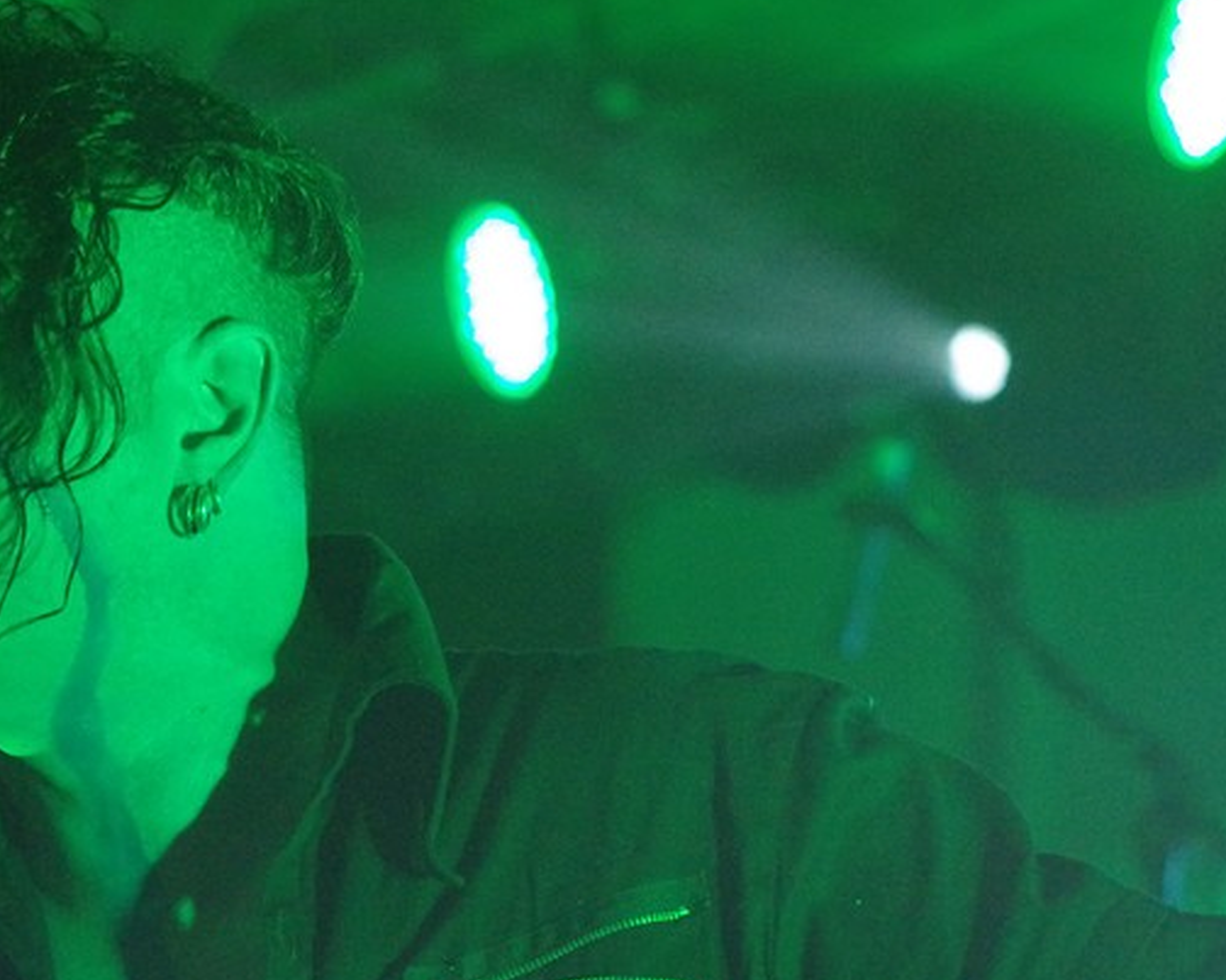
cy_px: 536
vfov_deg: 12.2
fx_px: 4570
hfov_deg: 15.2
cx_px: 193
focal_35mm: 126
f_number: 2.5
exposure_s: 1/500
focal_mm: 50
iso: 3200
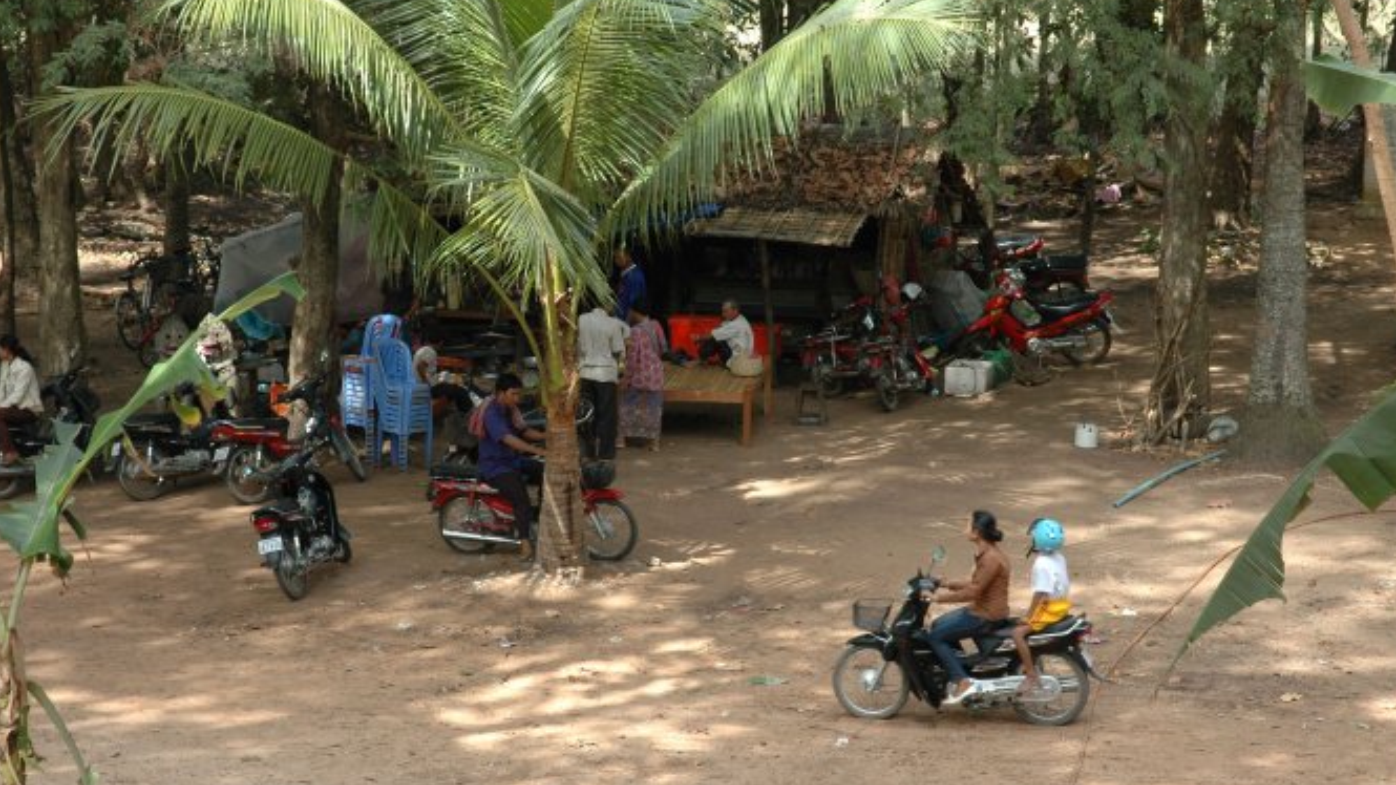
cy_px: 405
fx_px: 3463
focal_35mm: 94
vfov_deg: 12.9
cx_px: 731
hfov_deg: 22.8
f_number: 5.6
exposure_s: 1/125
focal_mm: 55
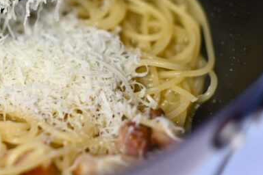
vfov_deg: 10.9
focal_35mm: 125
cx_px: -50
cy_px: 12
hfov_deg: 15.8
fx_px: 913
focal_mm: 50
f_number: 1.8
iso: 360
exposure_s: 1/100
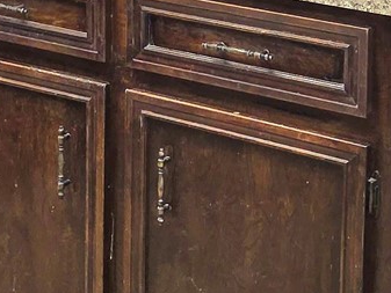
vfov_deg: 11.0
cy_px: -112
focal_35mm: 131
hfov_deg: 15.0
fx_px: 1480
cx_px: 171
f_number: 1.7
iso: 125
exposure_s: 1/60.2
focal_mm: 6.3
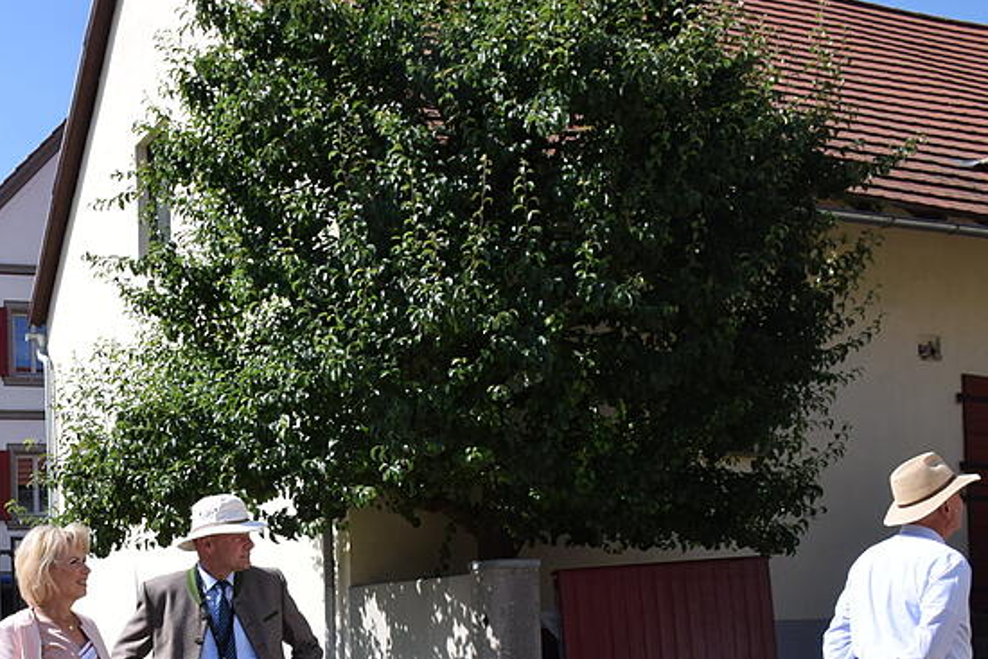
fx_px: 1455
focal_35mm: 53
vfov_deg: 24.7
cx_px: 205
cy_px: 600
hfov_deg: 36.3
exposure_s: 1/500
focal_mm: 18
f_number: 11
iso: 400
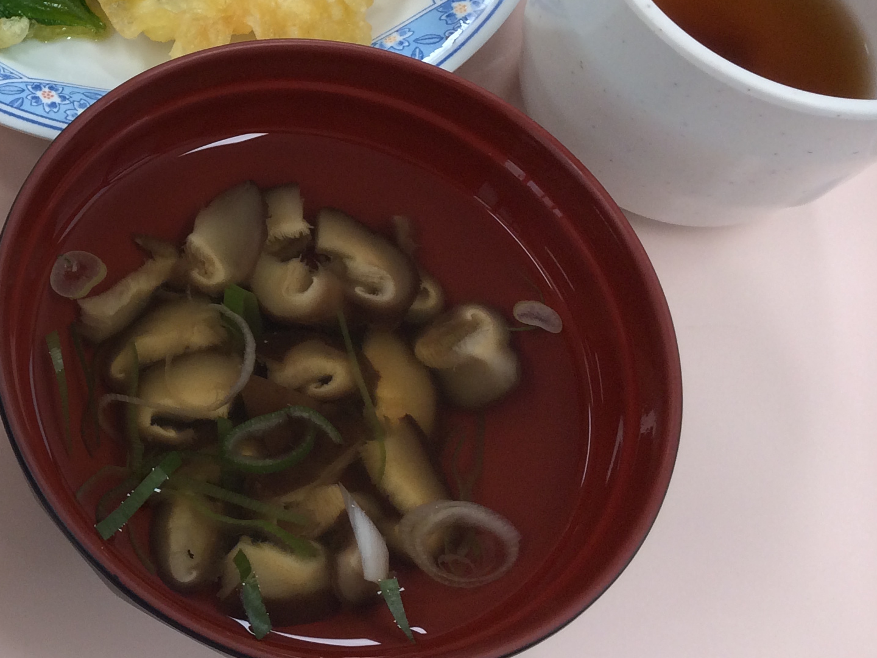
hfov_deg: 26.3
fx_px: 1723
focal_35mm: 68
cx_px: -97
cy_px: 171
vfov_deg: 21.4
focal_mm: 4.12
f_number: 2.2
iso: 40
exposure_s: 1/60
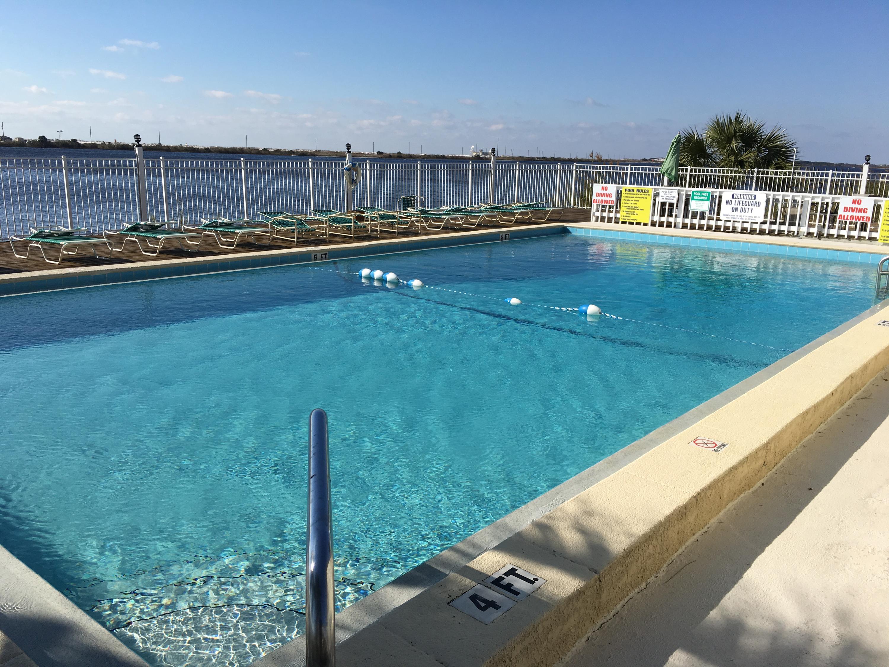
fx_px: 745
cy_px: 334
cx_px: 444
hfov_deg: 61.7
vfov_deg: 48.2
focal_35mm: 29
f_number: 2.2
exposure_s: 1/2959
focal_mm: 4.15
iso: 25
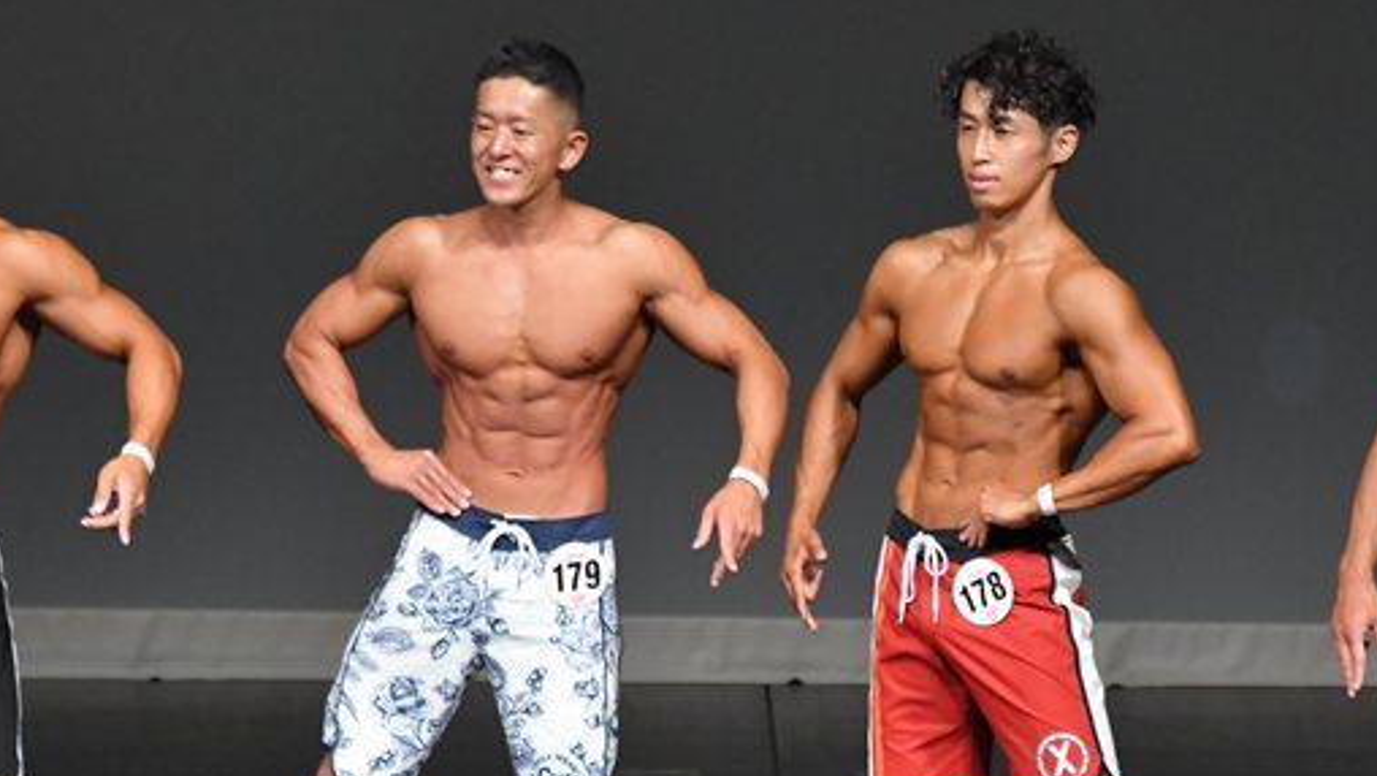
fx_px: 18370
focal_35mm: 503
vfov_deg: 2.4
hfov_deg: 4.3
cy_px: 600
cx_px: 1023
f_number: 5.6
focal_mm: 210
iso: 4000
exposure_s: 1/400
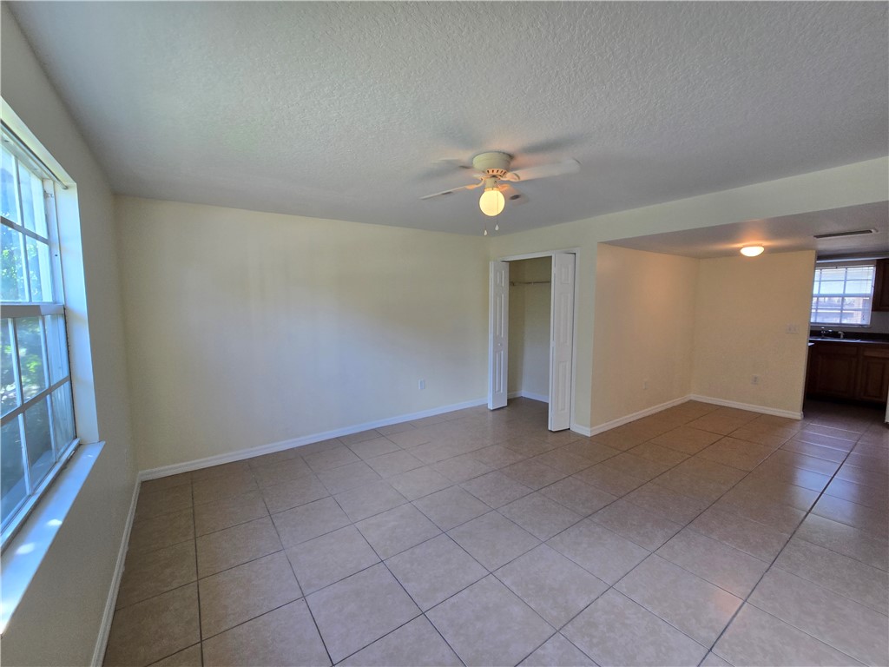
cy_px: 334
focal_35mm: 13
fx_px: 334
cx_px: 444
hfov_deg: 106.2
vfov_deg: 89.9
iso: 80
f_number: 2.2
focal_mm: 2.2
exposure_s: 1/60
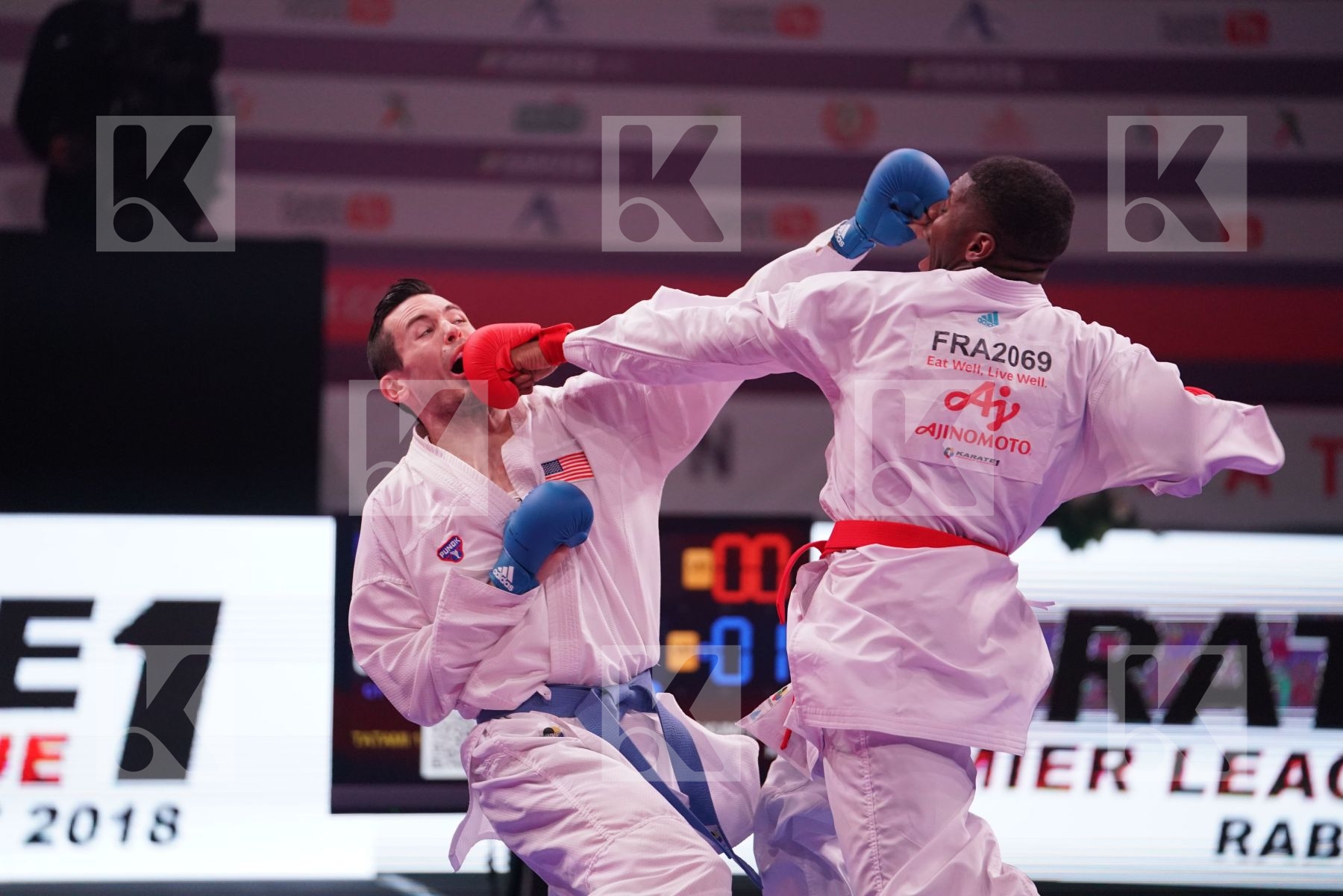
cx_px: 672
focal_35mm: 186
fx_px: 6938
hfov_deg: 11.1
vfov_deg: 7.4
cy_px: 448
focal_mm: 186
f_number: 2.8
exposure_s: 1/1000
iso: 3200
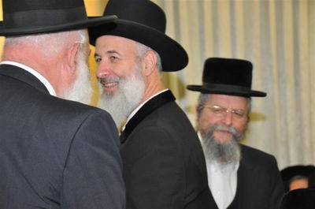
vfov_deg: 14.0
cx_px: 158
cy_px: 104
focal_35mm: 98
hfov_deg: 21.0
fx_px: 851
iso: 800
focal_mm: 65
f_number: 5
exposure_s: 1/60
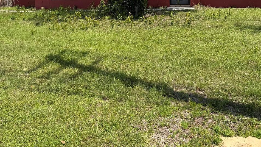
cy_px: -1
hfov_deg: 46.1
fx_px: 305
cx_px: 105
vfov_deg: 25.7
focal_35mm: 44
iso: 80
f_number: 1.78
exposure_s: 1/3279
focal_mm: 6.76
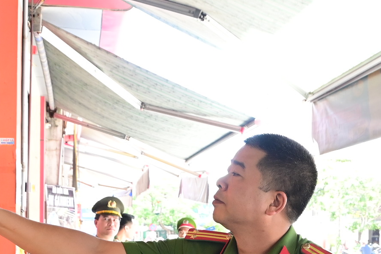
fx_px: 772
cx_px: 264
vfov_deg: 18.3
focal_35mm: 73
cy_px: 242
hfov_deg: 27.5
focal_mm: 22
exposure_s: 1/200
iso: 1600
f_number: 5.6
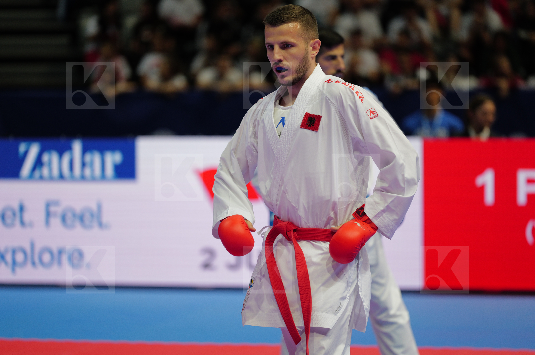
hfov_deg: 11.8
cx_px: 268
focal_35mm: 175
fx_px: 2596
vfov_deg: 7.8
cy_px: 178
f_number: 2.8
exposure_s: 1/1000
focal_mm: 175
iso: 1250
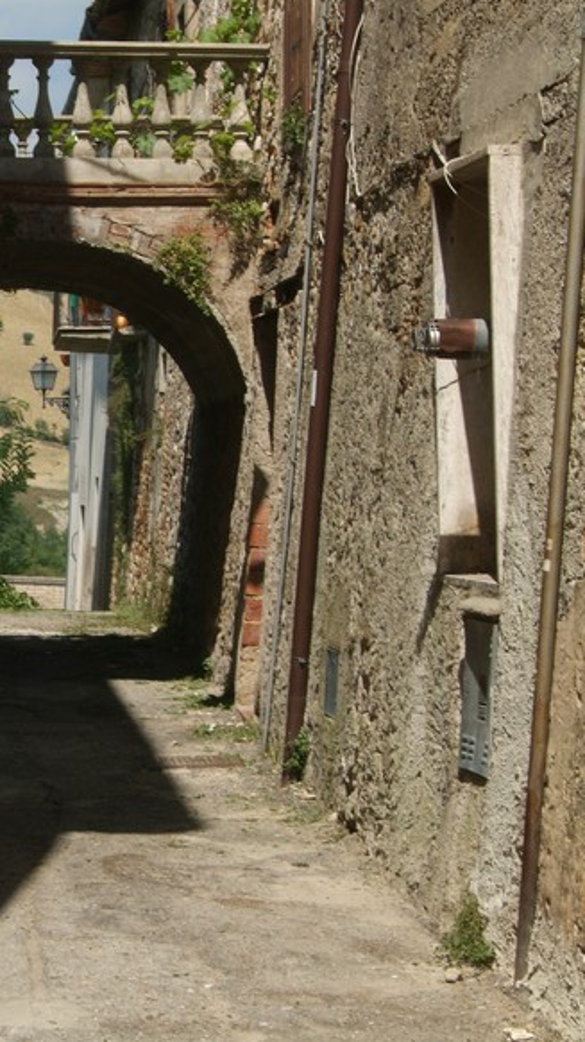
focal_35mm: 98
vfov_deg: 21.7
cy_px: 351
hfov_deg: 12.3
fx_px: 2705
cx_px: 121
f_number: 16
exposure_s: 1/180
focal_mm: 45
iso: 400
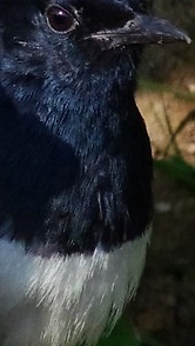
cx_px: 90
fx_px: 65756
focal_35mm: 7174
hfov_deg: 0.2
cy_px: 24
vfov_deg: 0.3
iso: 2500
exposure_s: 1/800
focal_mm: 560
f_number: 9
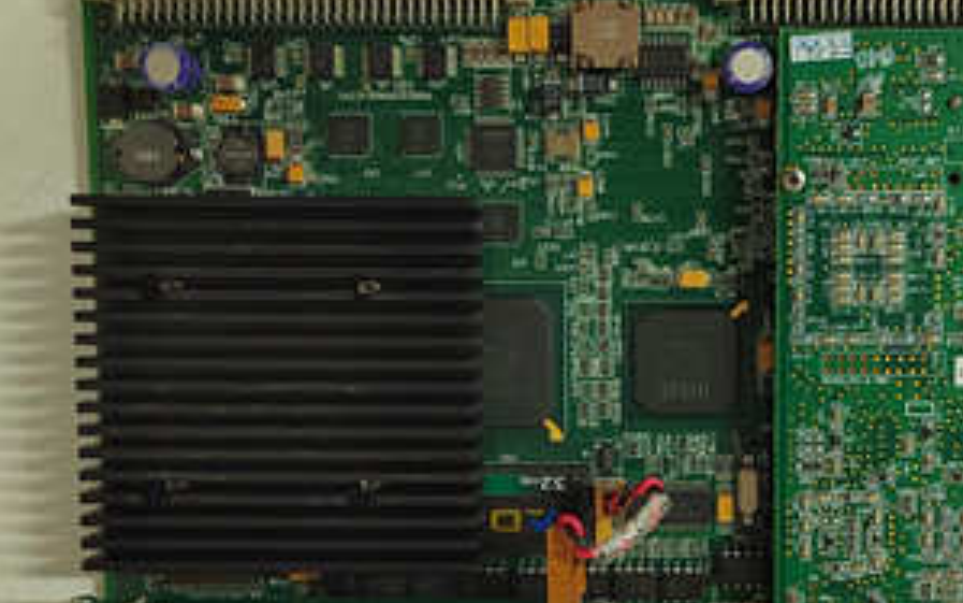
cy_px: 381
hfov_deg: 40.5
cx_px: 651
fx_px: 1286
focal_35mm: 49
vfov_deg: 26.3
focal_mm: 5.52
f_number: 1.9
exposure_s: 1/100
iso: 1994
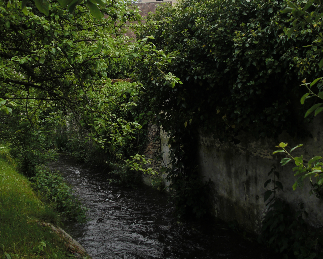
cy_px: 101
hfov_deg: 39.5
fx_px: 449
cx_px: 161
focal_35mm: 47
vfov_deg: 32.0
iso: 50
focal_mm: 6.3
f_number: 2.8
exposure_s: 1/400
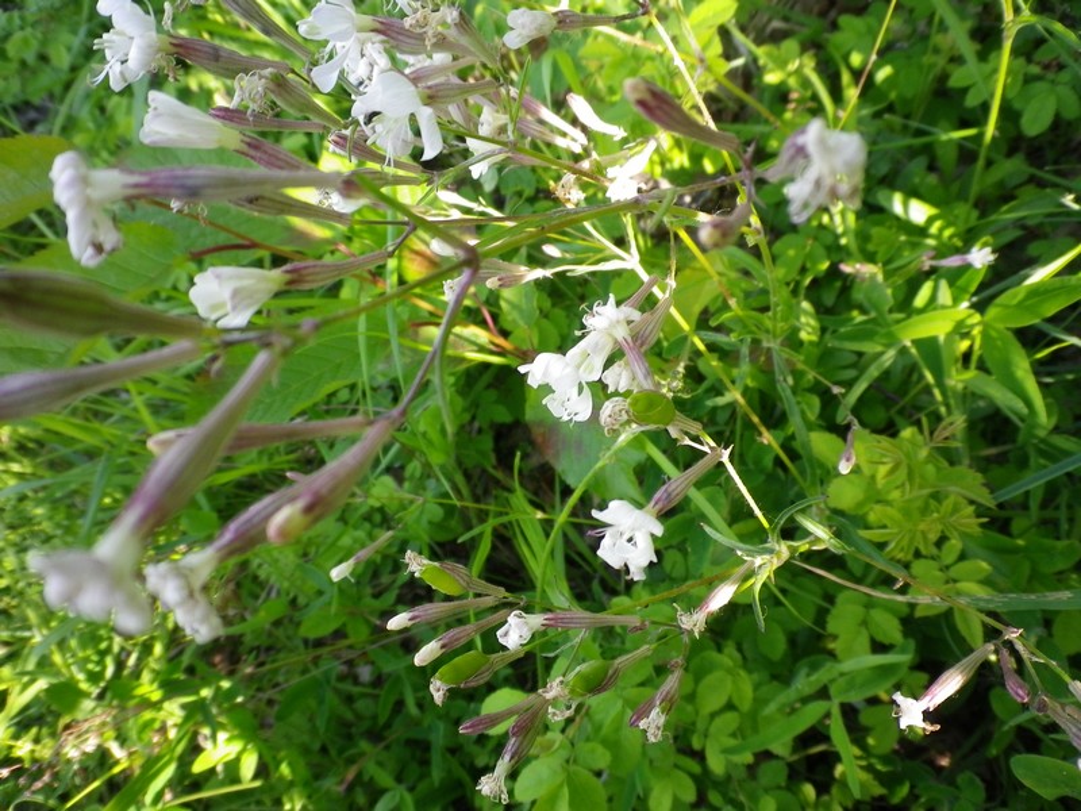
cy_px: 406
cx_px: 540
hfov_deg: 63.4
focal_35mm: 28
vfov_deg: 49.7
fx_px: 874
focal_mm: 5.05
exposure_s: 1/100
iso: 125
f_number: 3.5
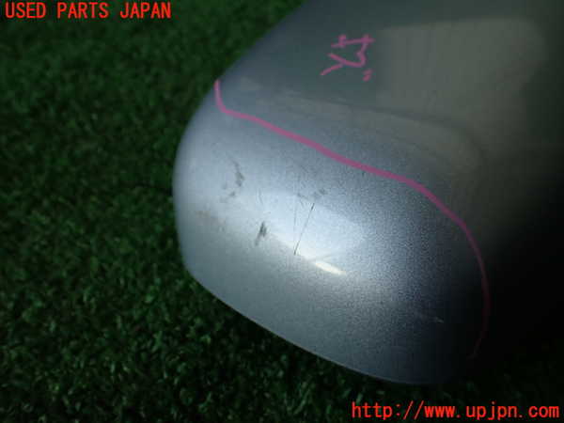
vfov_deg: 46.8
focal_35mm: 30
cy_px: 212
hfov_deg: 60.0
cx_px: 282
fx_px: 489
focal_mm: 5.4
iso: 160
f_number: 2.3
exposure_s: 1/125
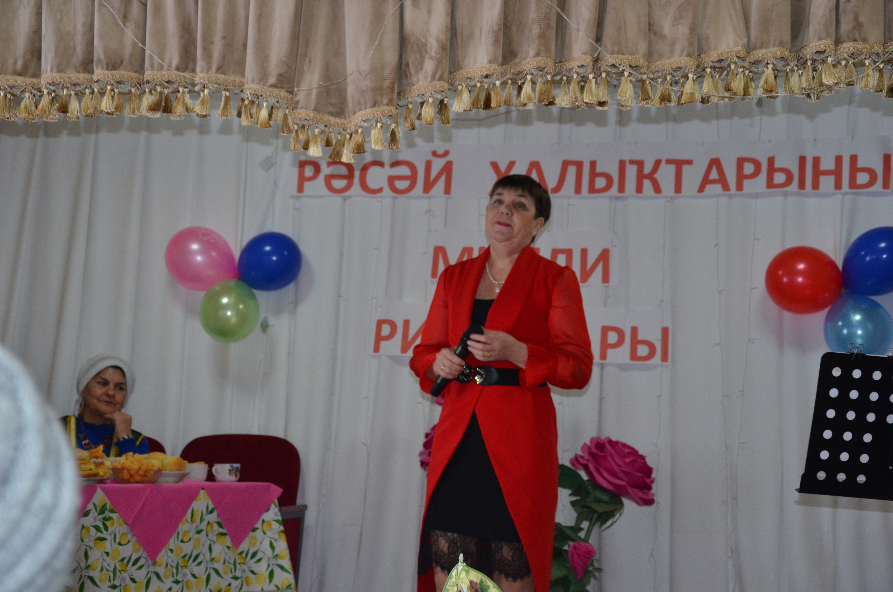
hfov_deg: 27.0
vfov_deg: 18.1
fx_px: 1857
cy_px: 296
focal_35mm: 75
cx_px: 446
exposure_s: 1/60
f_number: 5
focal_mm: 50
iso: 800
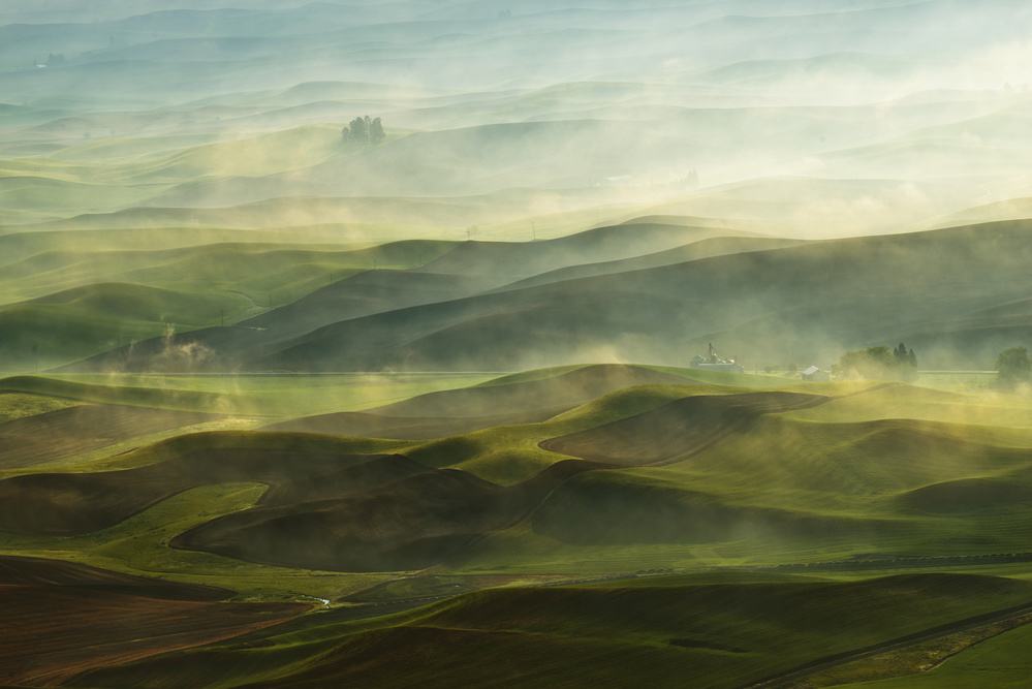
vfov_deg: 6.9
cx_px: 516
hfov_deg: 10.3
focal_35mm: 200
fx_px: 5736
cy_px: 344
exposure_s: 1/160
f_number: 11
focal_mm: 200
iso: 100
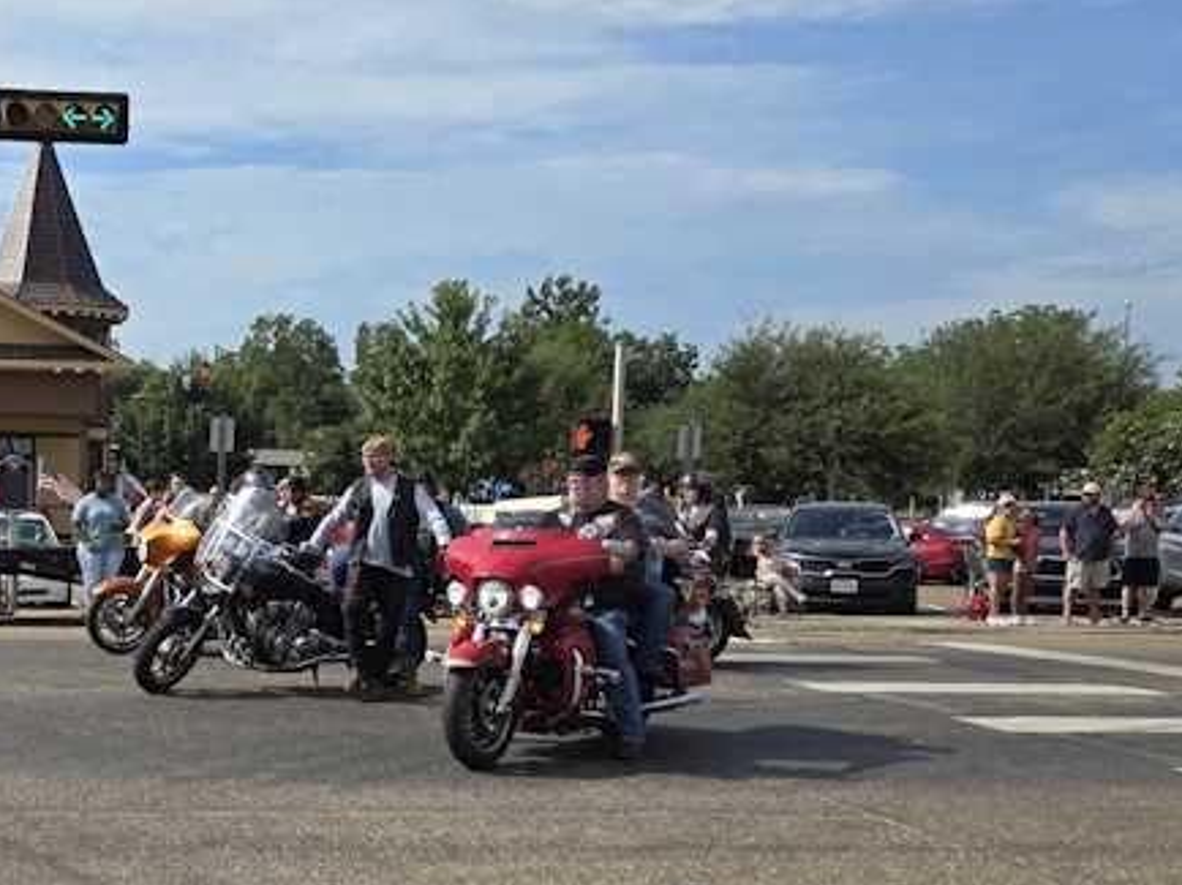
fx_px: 1809
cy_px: 624
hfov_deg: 34.1
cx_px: 112
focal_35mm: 53
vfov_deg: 27.3
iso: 25
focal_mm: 5.4
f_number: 1.8
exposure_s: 1/2503
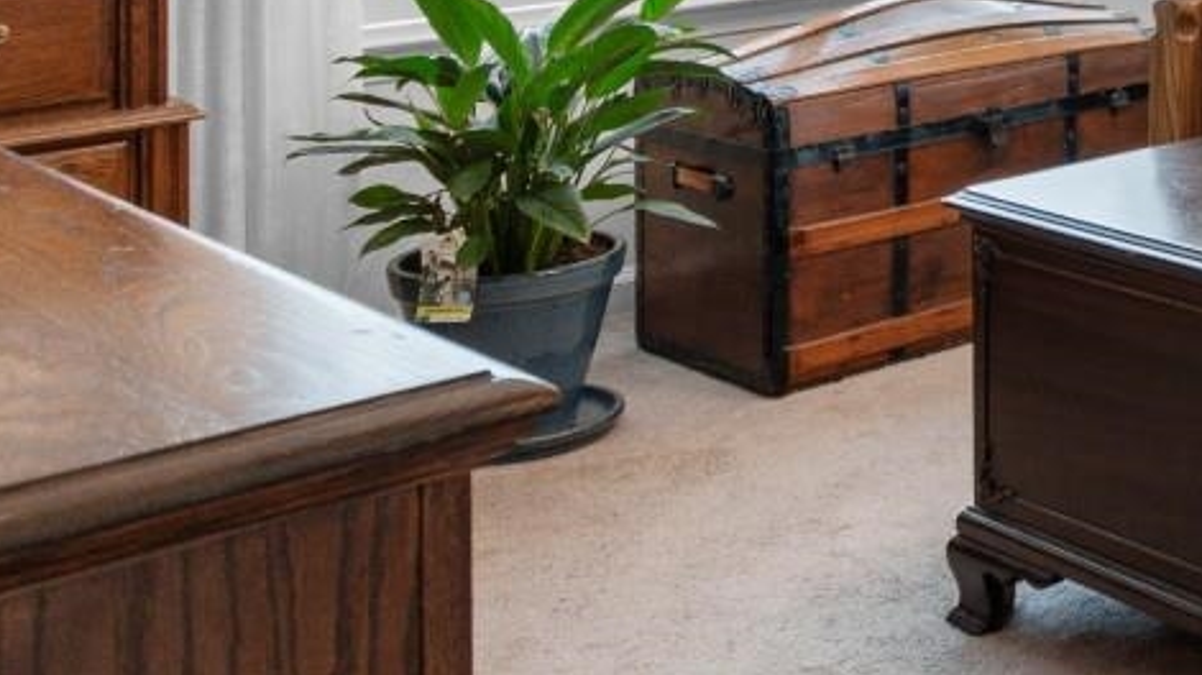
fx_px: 2071
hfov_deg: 26.0
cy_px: -373
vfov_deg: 16.6
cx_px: 1683
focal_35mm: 65
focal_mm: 12
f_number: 4.8
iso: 100
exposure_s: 2
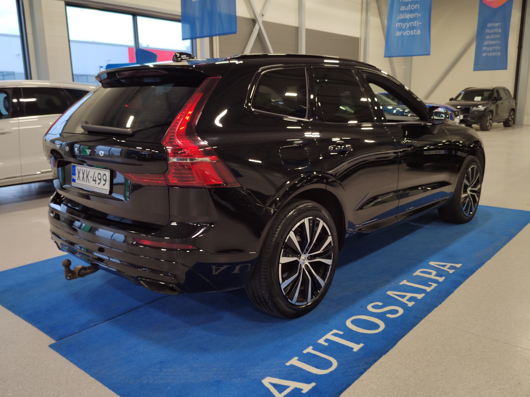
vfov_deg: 48.2
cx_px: 265
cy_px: 198
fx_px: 444
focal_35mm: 29
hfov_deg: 61.7
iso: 409
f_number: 1.9
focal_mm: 5.52
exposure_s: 1/100
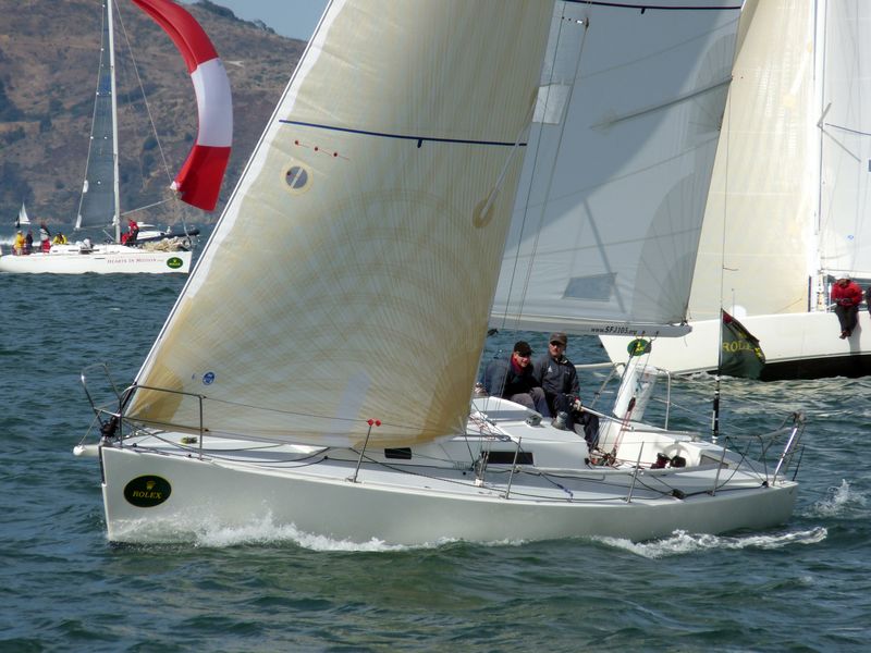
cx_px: 436
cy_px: 326
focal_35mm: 398
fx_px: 10014
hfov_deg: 5.0
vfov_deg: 3.7
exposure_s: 1/1000
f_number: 5.6
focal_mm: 70.7
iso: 100
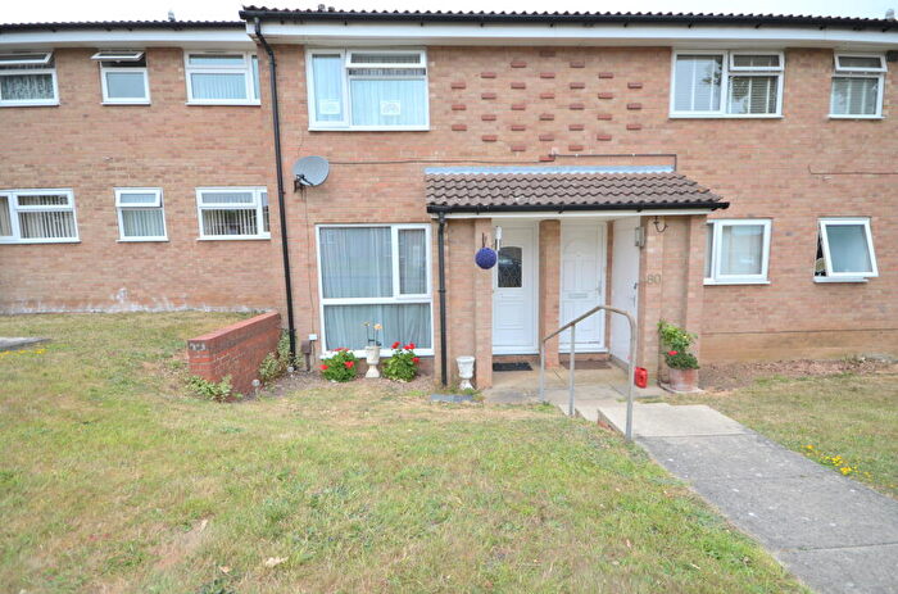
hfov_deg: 92.6
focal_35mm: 17
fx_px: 429
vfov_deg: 69.4
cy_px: 297
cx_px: 449
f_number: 6.3
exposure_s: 1/160
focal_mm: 11.5
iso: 200
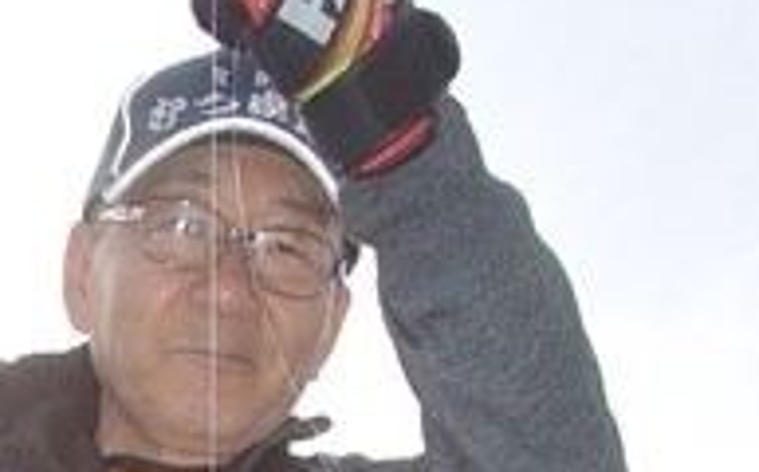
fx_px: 1528
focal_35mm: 74
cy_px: 920
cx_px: 110
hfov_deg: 27.1
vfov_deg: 14.7
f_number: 3.9
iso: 100
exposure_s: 1/320
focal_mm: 5
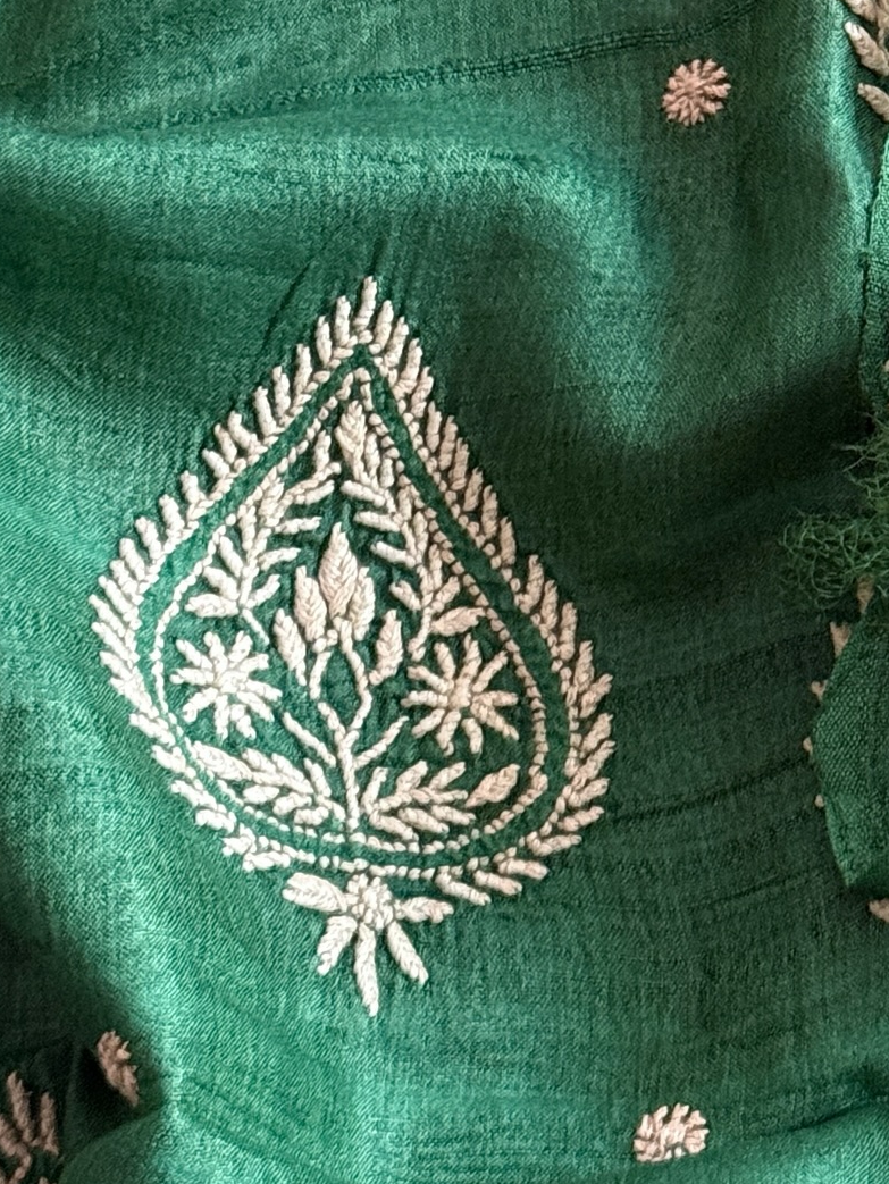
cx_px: 1253
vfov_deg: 13.7
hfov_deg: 10.5
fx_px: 4723
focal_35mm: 138
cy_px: -445
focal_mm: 6.76
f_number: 1.78
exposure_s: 1/45
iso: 250
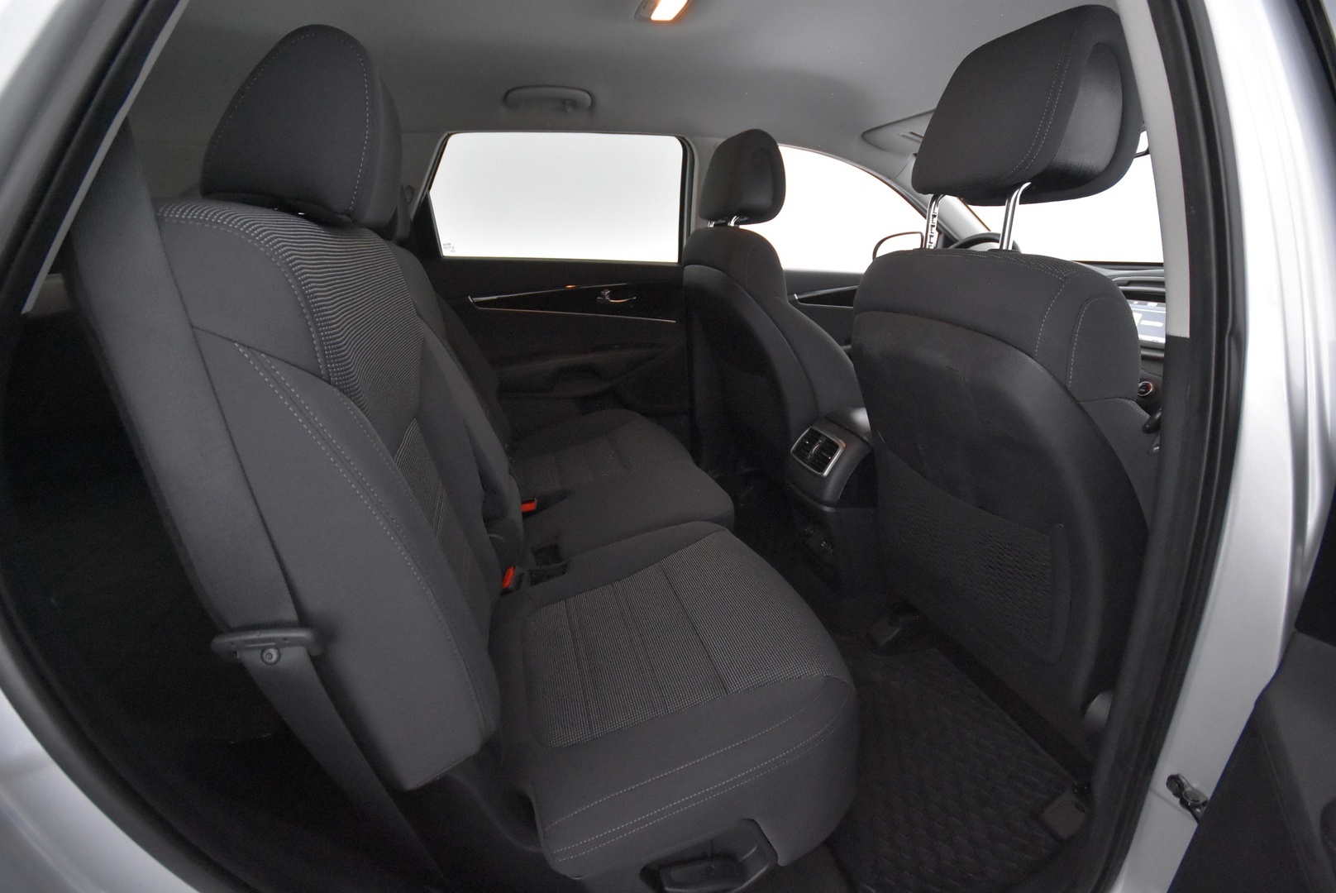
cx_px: 668
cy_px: 446
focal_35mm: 15
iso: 5600
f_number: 4
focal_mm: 10
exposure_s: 1/60
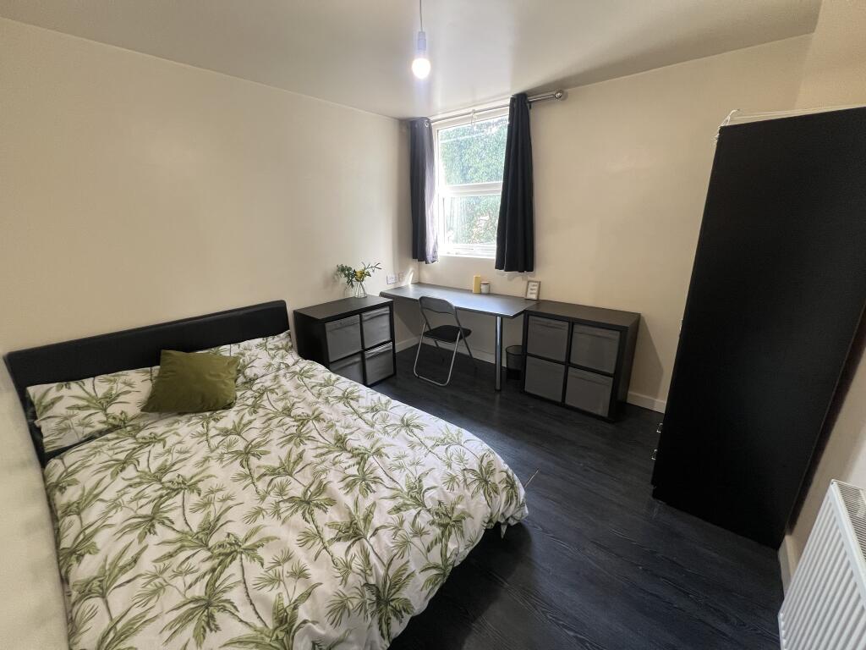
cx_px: 433
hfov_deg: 106.2
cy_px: 325
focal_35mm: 13
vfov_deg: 89.9
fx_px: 325
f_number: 1.8
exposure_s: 1/96
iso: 250
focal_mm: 1.57
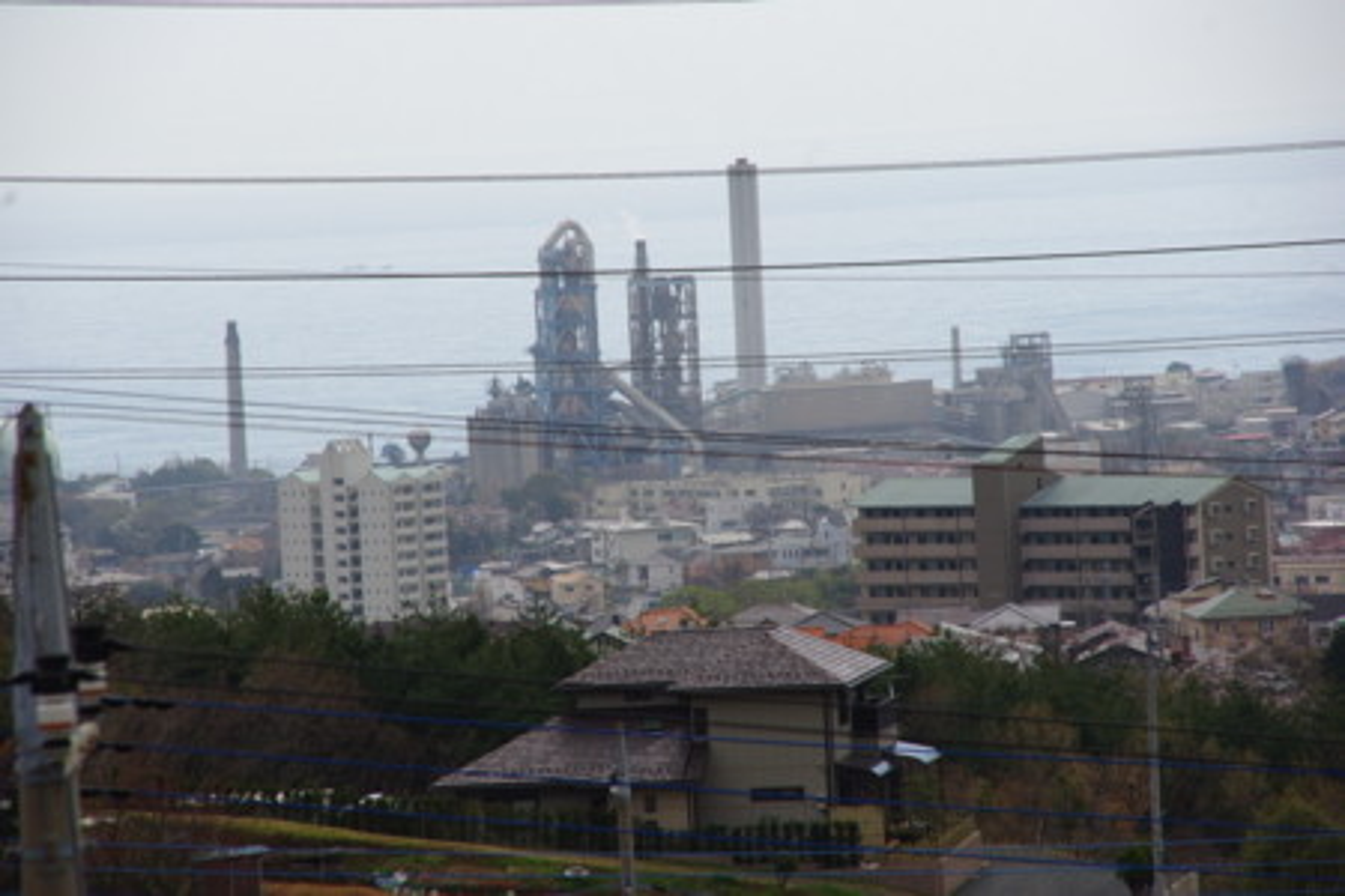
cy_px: 448
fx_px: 7434
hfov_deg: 10.3
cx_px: 672
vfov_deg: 6.9
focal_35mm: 199
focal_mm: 133
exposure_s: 1/350
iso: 100
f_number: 8
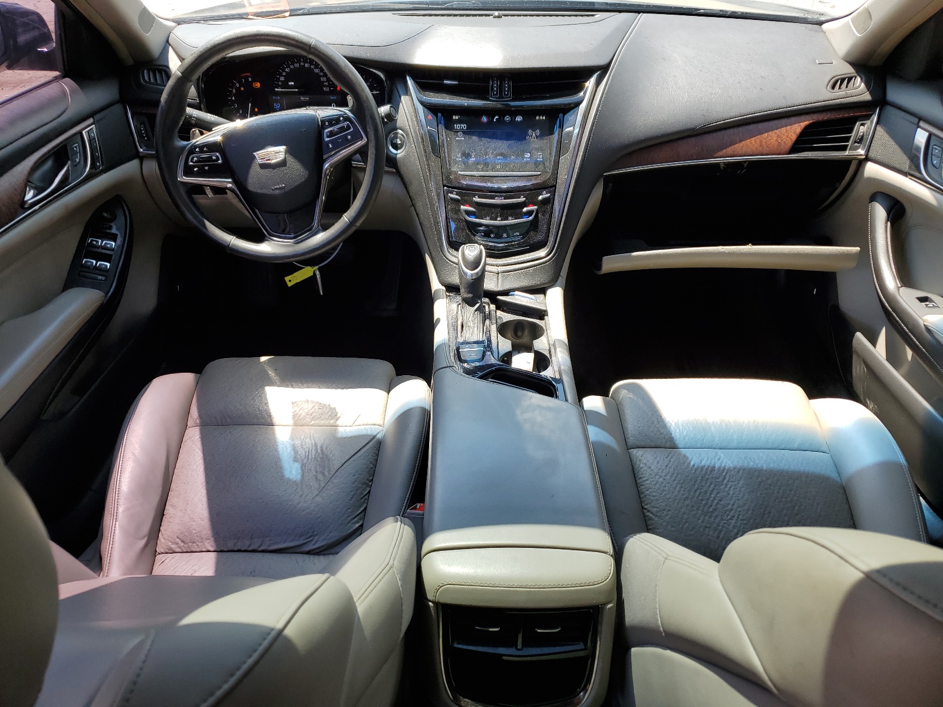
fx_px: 708
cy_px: 354
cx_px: 472
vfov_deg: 53.1
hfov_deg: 67.3
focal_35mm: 26
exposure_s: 1/263
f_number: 1.5
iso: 50
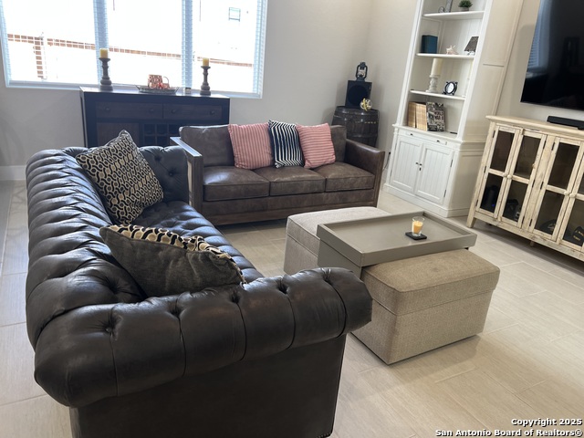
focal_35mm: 26
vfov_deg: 53.1
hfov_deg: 67.3
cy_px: 219
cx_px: 292
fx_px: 439
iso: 80
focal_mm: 5.7
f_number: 1.5
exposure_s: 1/60
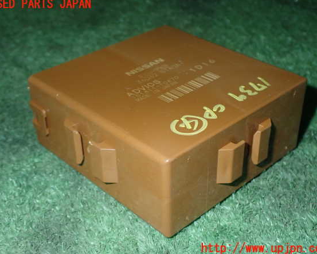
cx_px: 159
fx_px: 497
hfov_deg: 35.4
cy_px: 126
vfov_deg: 28.6
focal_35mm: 53
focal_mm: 9.01
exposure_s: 1/50
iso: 500
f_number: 9
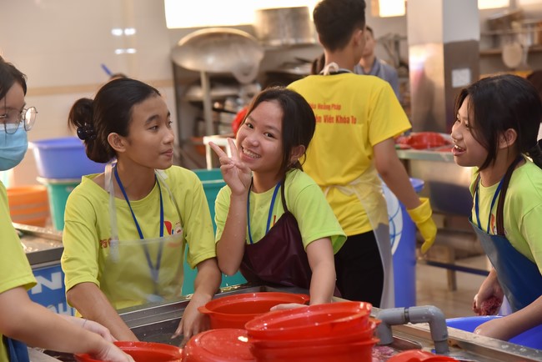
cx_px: 271
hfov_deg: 26.0
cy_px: 181
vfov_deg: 17.5
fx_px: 1175
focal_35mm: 78
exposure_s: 1/125
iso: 1600
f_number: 5
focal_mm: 78
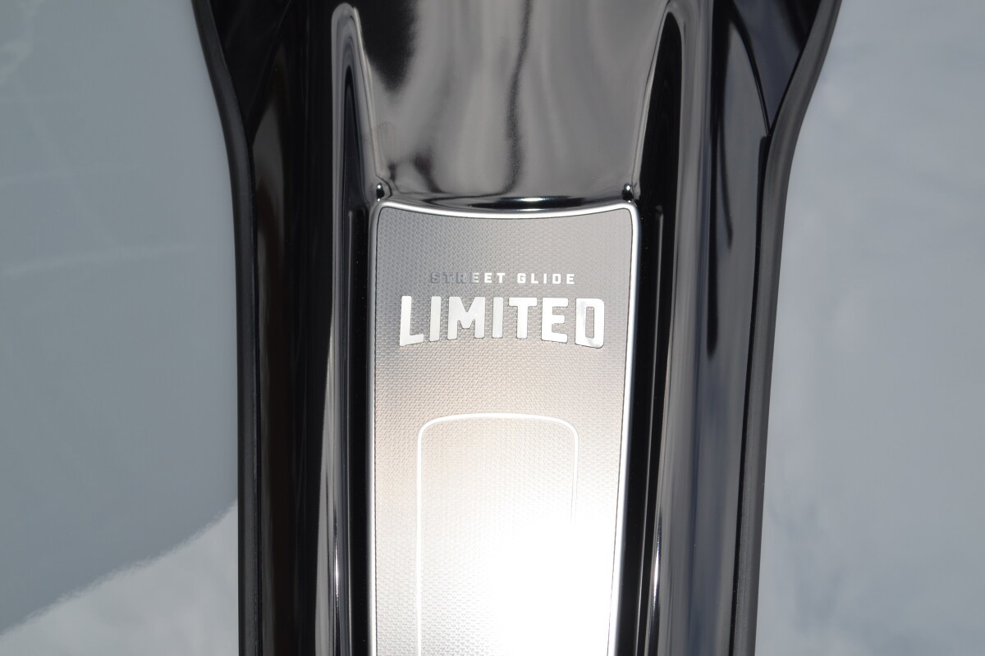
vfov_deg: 20.6
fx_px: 1806
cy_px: 328
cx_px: 492
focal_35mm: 66
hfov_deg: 30.5
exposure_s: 1/200
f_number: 9
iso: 100
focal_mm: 44
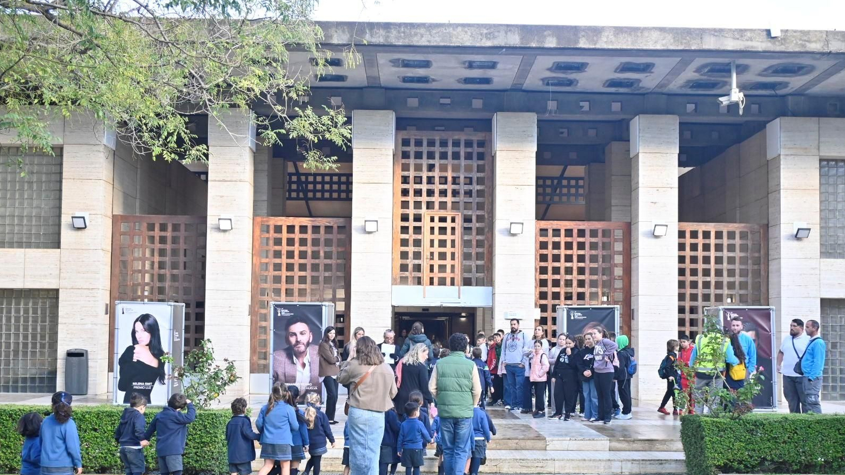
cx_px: 431
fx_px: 1008
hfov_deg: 45.5
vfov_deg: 26.5
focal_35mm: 45
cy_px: 286
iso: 800
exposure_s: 1/250
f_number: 5.6
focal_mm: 28
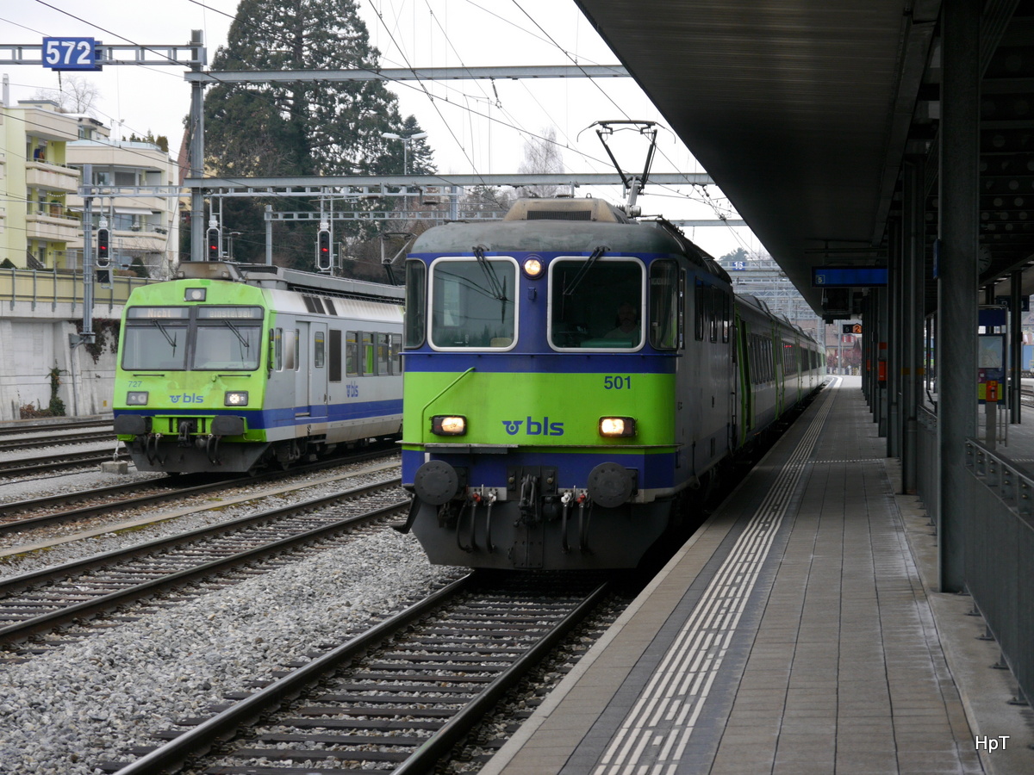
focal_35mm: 84
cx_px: 517
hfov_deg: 23.3
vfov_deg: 17.6
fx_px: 2509
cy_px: 388
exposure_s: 1/80
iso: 250
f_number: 5.6
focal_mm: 42
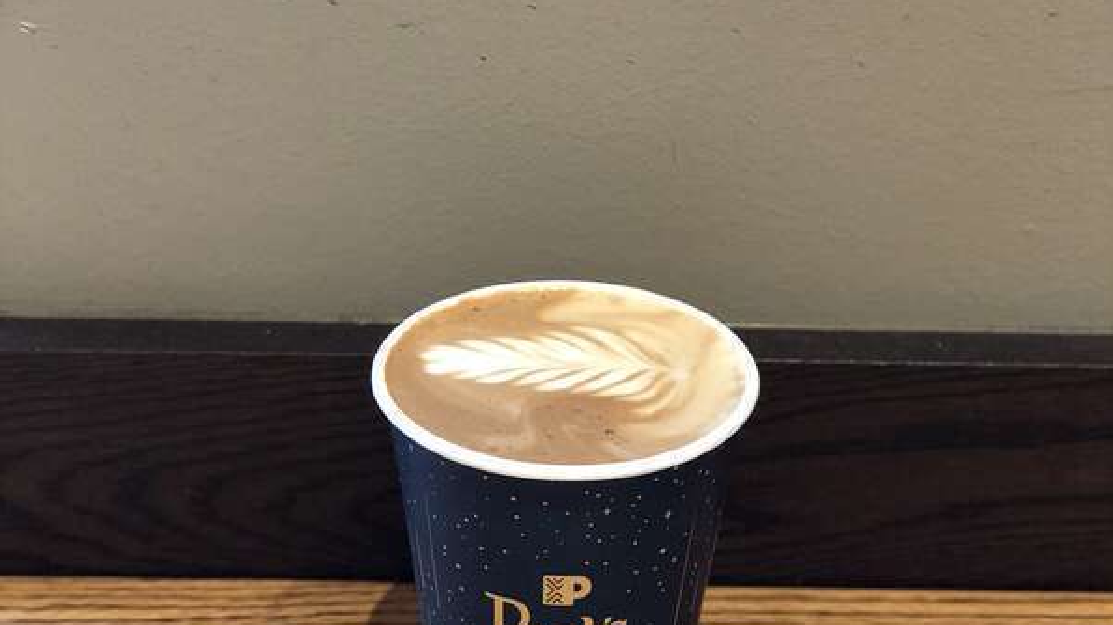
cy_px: 351
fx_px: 2243
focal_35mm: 76
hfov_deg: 27.9
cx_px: 558
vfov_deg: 15.9
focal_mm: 6
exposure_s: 1/20
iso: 160
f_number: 2.4
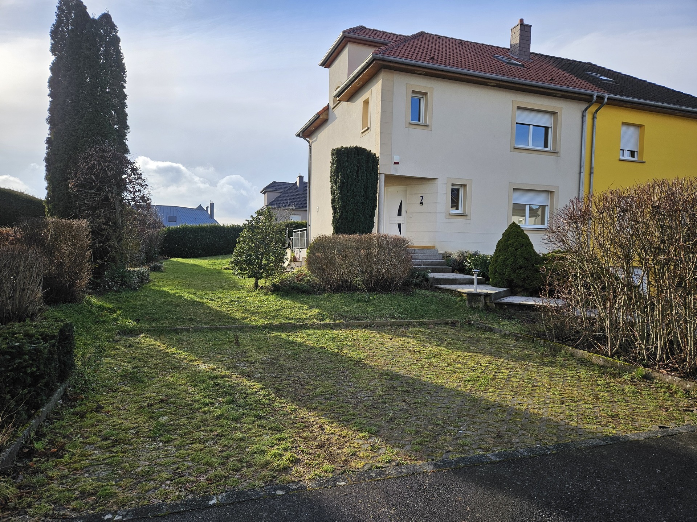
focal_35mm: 23
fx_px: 463
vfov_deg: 58.9
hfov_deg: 73.9
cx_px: 348
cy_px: 261
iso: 40
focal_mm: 5.4
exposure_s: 1/1380
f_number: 1.8
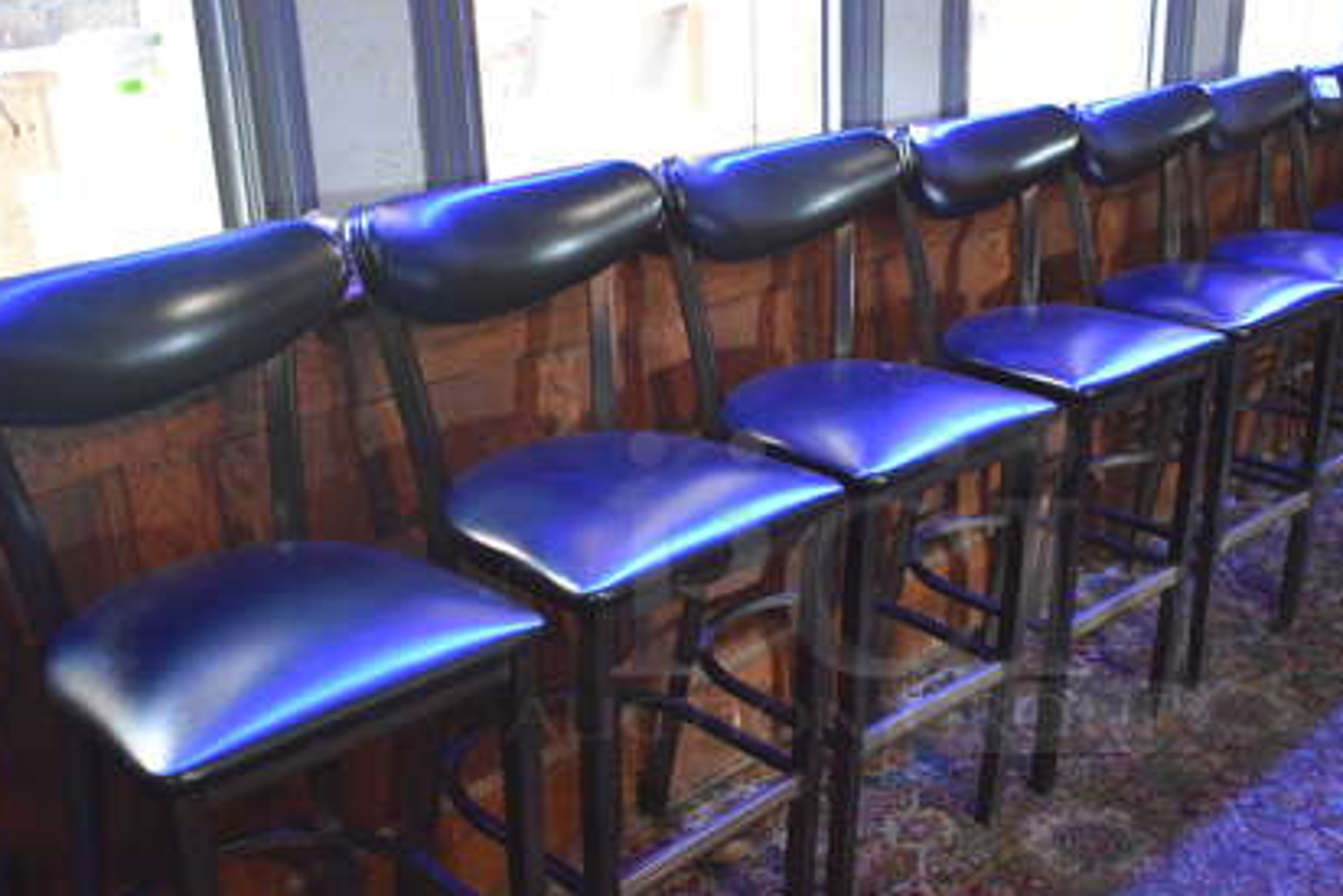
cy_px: 580
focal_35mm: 40
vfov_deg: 33.2
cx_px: 848
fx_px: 1493
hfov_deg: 48.0
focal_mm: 18
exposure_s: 1/13
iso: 3200
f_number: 3.5
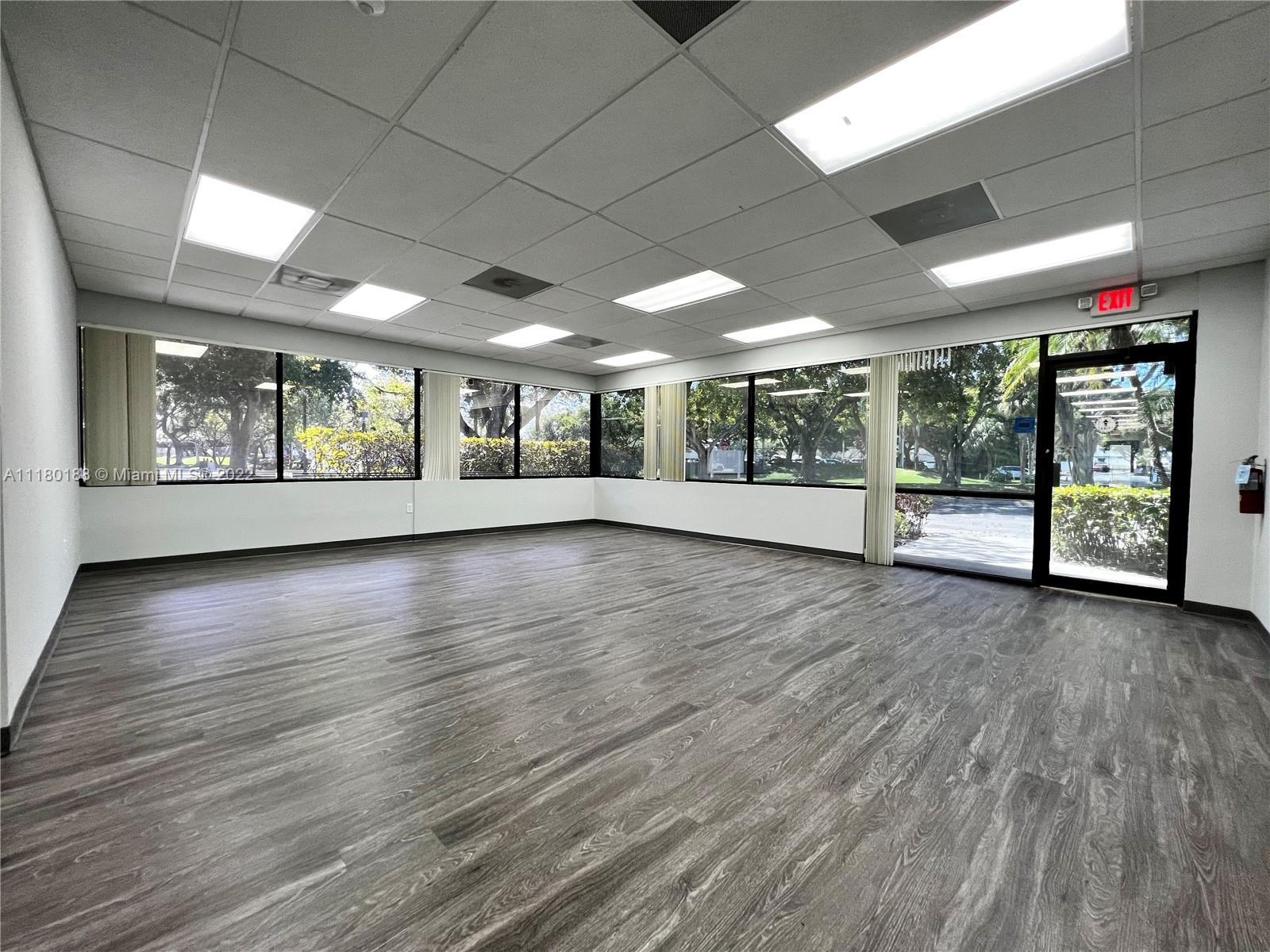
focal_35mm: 13
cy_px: 476
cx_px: 635
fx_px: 477
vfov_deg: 89.9
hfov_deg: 106.2
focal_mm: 1.57
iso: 100
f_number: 1.8
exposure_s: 1/122
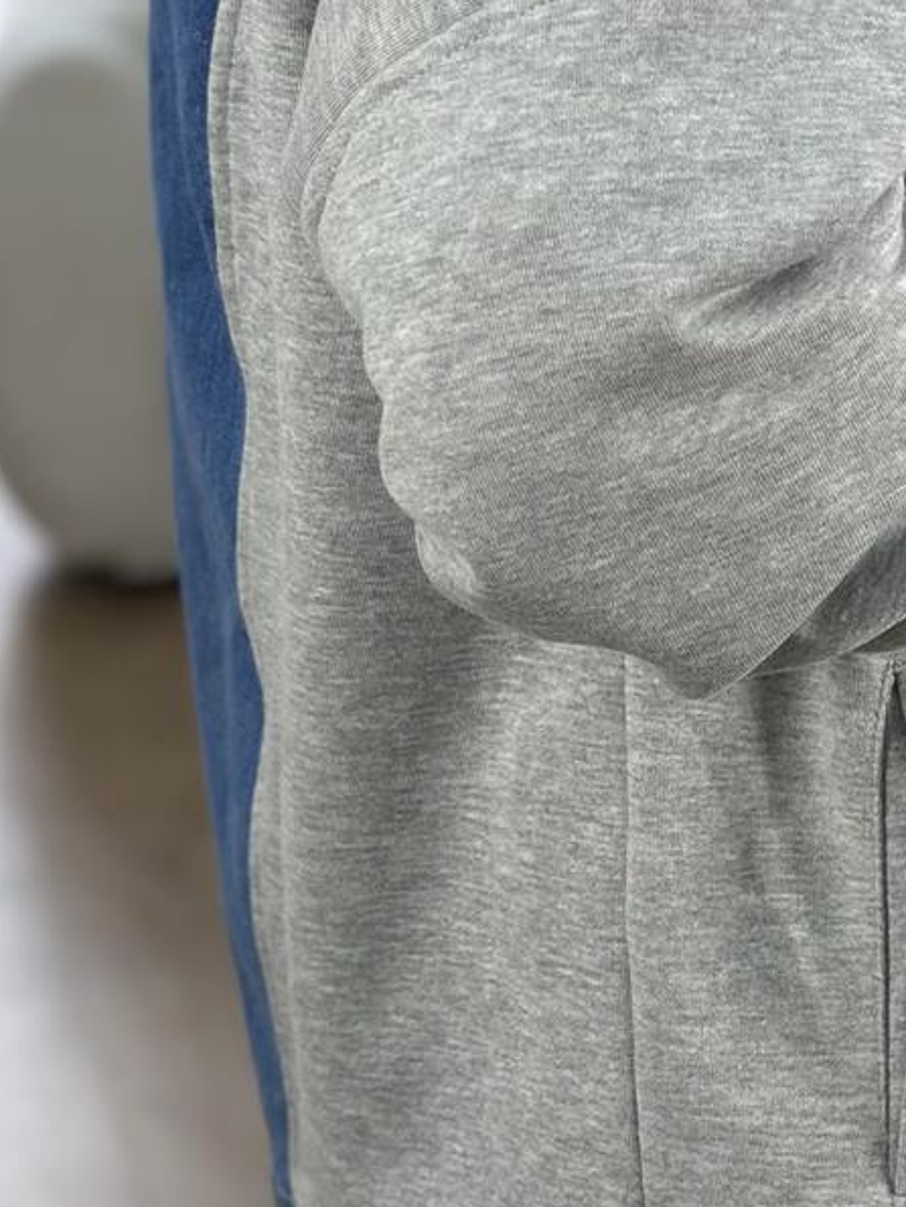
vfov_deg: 15.2
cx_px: 1056
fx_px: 4497
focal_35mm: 129
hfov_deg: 11.3
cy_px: 227
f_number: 1.78
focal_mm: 6.86
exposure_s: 1/141
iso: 64
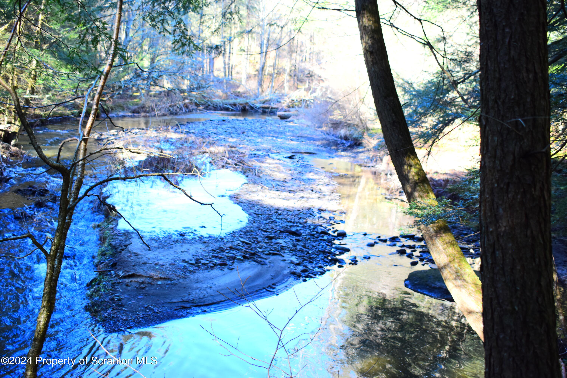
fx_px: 591
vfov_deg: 35.5
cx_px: 284
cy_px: 189
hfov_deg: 51.3
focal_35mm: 38
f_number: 5
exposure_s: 1/100
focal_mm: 25
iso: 400
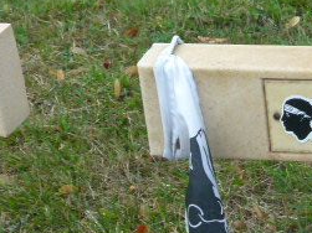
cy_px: 146
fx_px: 1081
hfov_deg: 15.7
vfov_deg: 12.3
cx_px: 388
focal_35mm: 120
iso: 200
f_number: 4
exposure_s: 1/200
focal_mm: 8.5
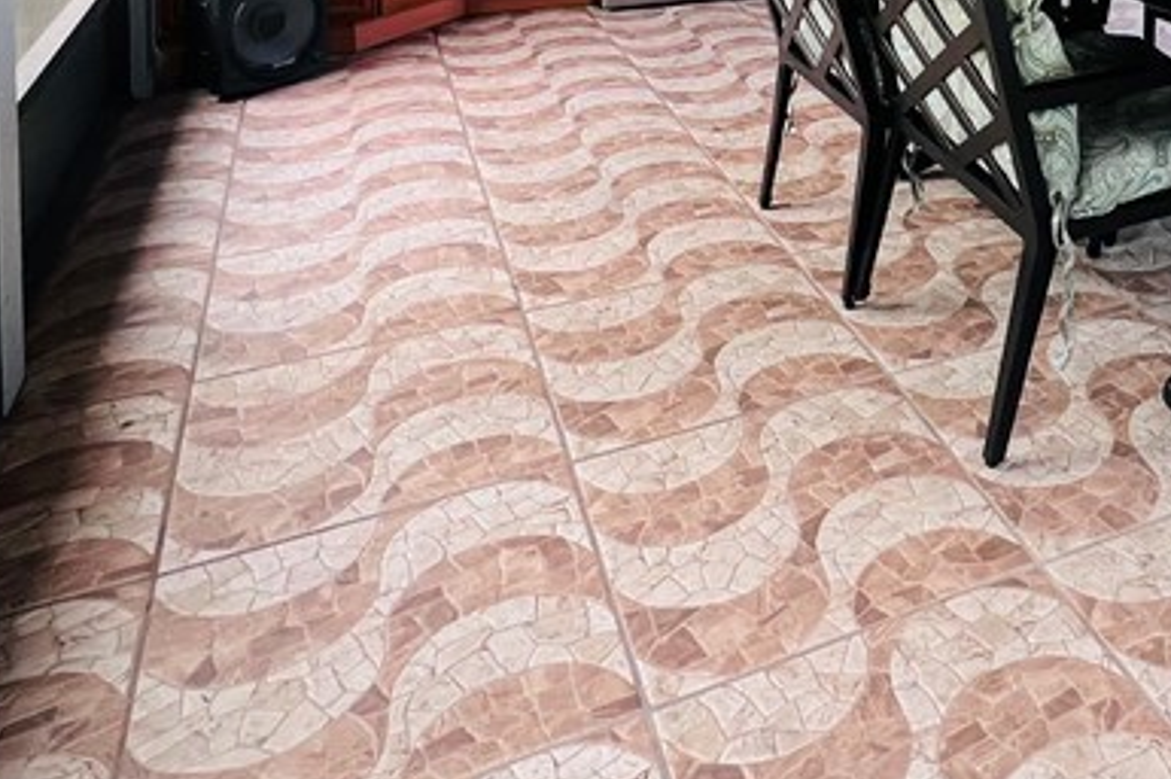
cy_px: -216
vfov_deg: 29.9
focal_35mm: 36
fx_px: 1170
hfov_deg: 48.3
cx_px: 1025
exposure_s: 1/99
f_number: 1.8
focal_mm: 1.57
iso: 64
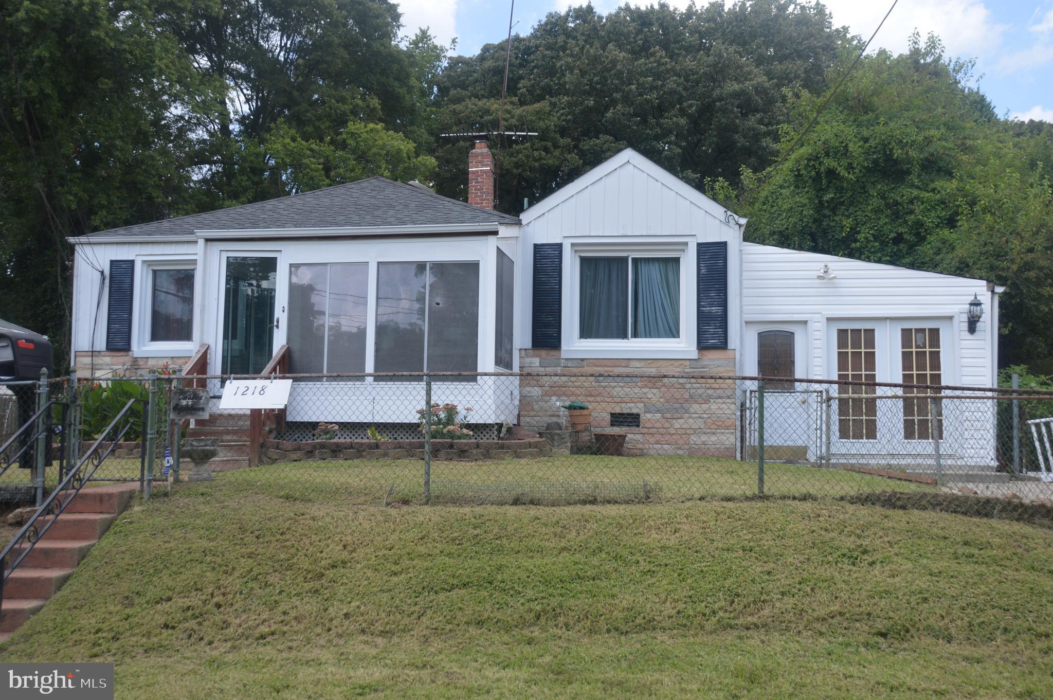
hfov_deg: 57.3
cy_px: 350
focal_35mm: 33
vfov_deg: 39.9
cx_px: 526
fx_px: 964
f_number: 6.3
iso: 100
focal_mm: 22
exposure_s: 1/160
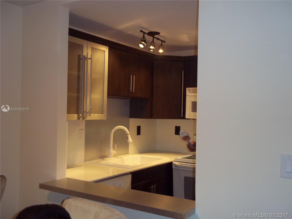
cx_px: 146
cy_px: 110
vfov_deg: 39.7
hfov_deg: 51.4
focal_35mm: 36
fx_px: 304
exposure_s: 1/30
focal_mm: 6.5
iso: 160
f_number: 3.1
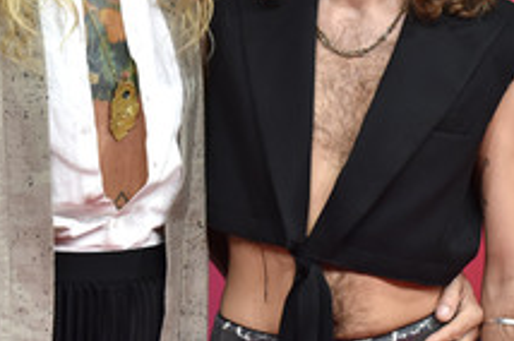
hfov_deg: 8.2
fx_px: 3607
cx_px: 237
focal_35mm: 253
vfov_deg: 5.4
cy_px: -17
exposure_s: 1/200
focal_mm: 120
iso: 2000
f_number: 5.6
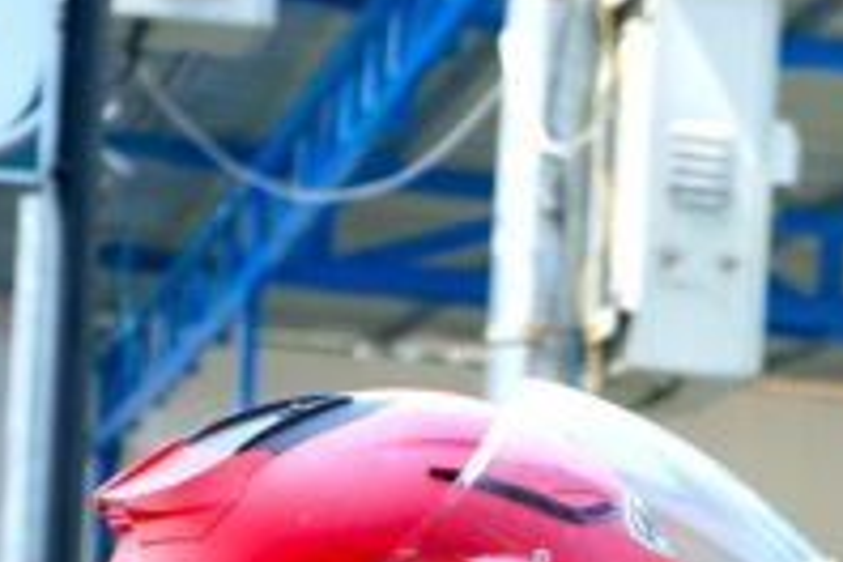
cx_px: 1103
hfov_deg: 9.2
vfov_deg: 6.2
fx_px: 5151
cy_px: 824
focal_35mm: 220
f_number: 5.6
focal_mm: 68
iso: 160
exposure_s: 1/80
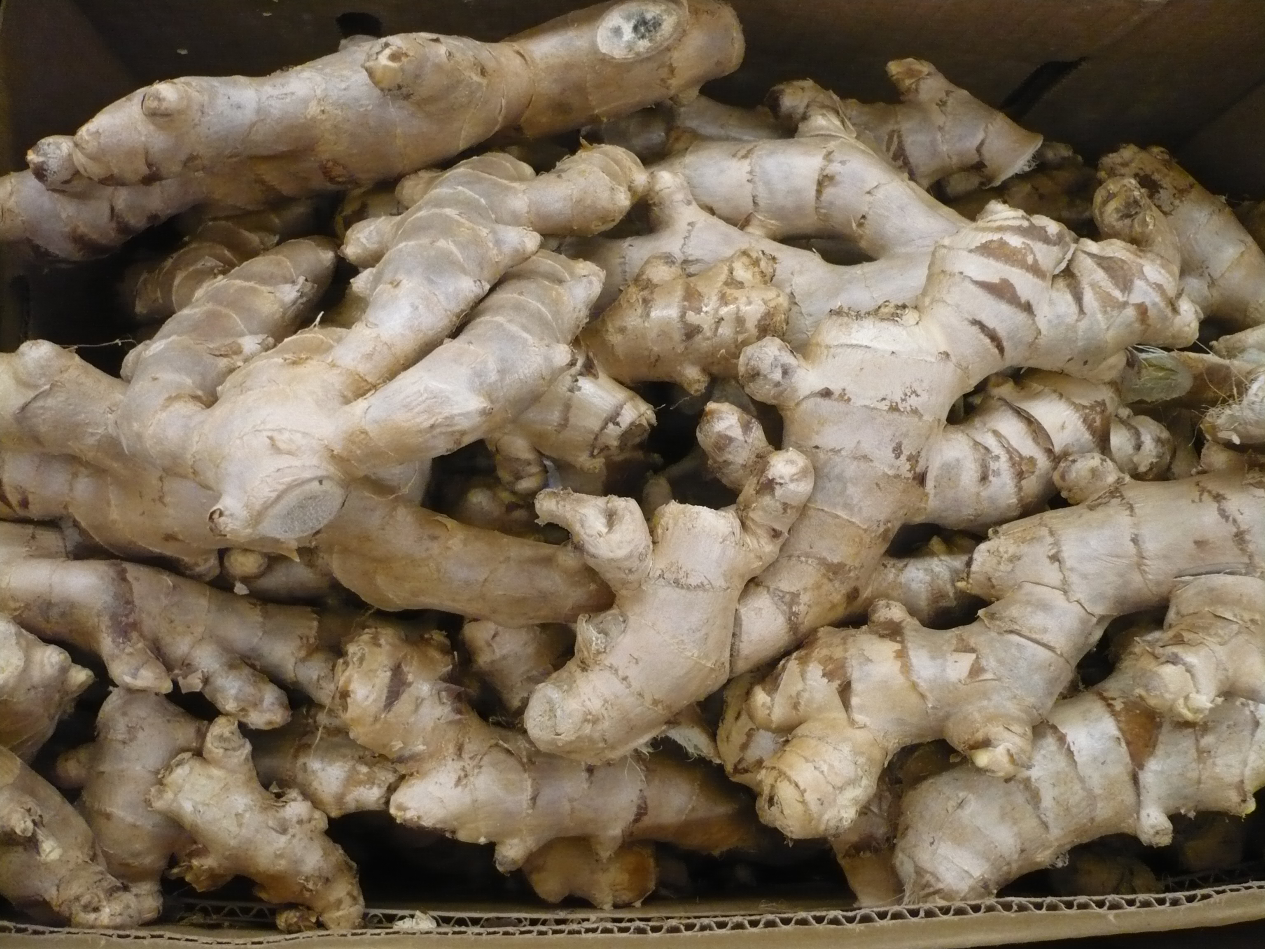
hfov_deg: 52.6
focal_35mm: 35
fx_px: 1279
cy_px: 474
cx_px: 632
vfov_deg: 40.7
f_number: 2.8
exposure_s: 1/50
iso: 400
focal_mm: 5.8
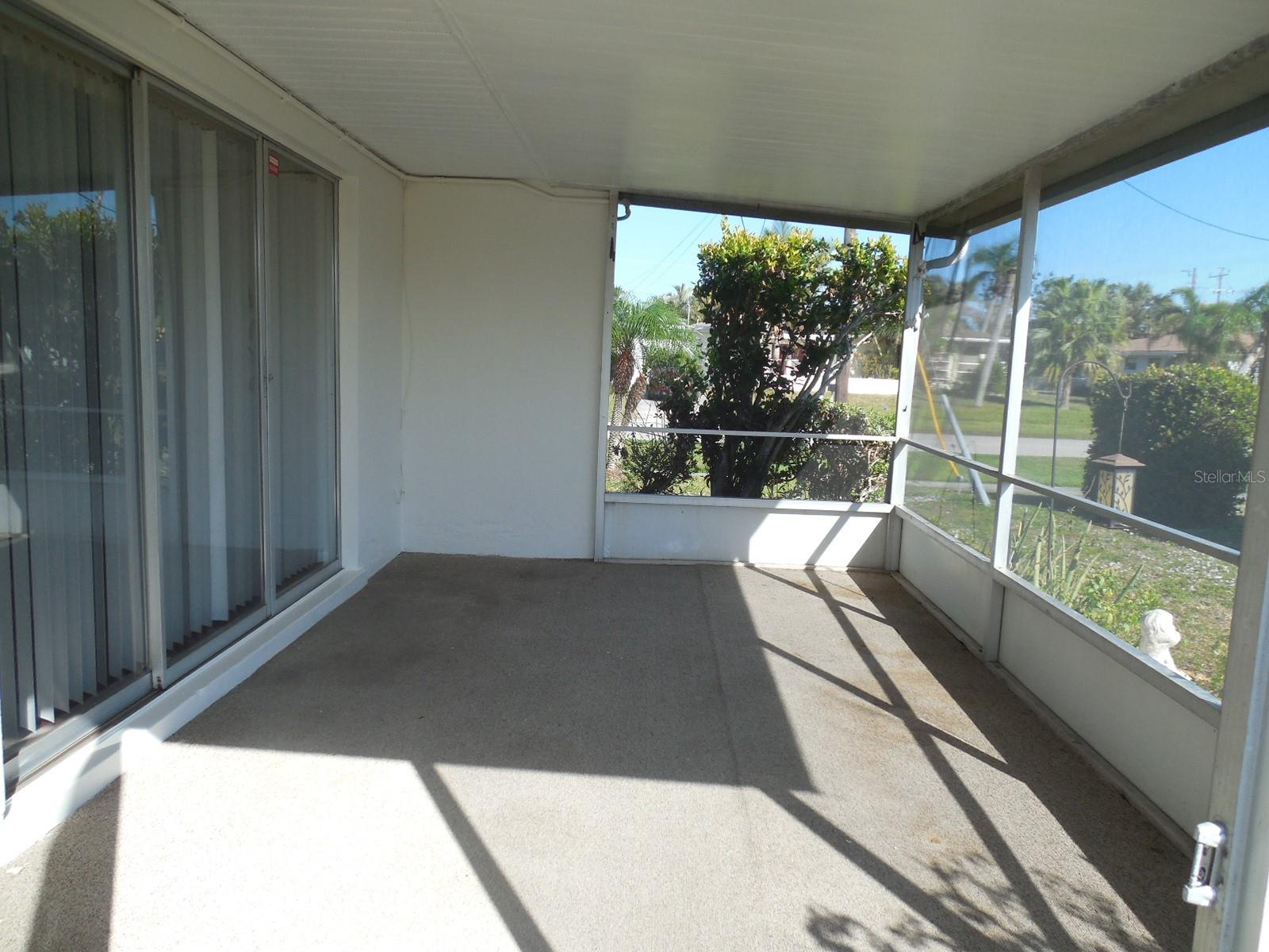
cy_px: 476
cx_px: 634
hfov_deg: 69.4
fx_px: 916
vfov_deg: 54.9
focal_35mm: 25
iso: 125
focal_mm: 4.5
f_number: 3.3
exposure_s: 1/400
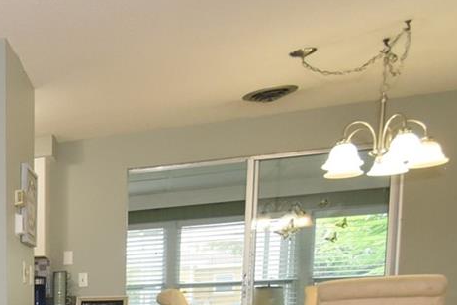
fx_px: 660
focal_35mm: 52
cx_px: -155
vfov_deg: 23.4
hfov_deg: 29.6
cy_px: 383
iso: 800
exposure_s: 1/80
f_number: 4.5
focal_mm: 10
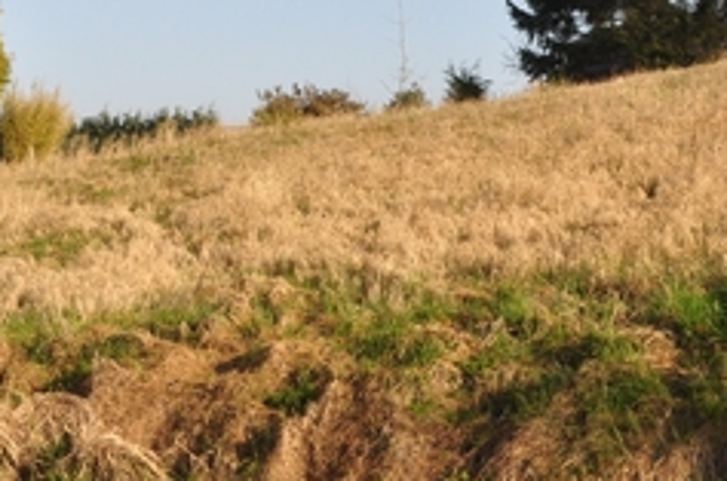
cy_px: -64
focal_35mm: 76
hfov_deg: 26.4
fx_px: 1532
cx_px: 199
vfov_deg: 17.2
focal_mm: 20
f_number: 10
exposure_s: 1/250
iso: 250
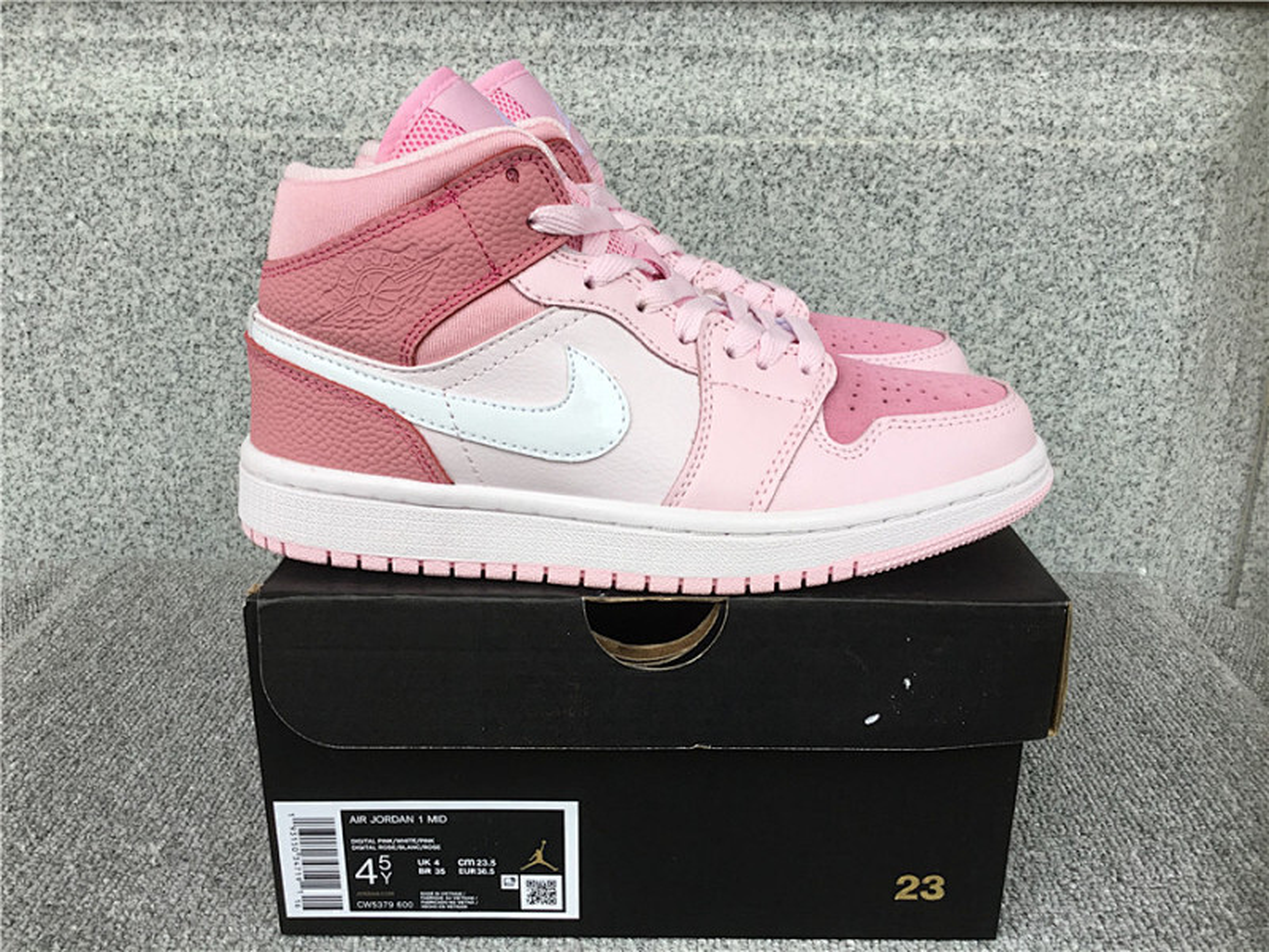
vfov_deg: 45.4
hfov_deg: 58.4
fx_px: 1136
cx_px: 634
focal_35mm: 31
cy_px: 476
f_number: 2.4
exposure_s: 1/100
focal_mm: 3.3
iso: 25
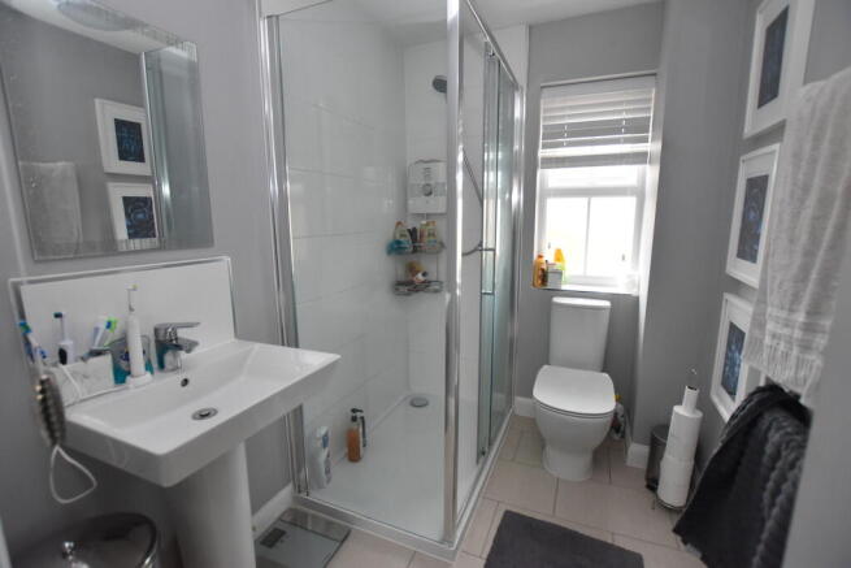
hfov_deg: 100.4
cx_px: 426
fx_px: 355
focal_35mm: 15
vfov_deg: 77.4
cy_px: 284
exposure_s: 1/125
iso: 1400
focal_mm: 10
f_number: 3.5
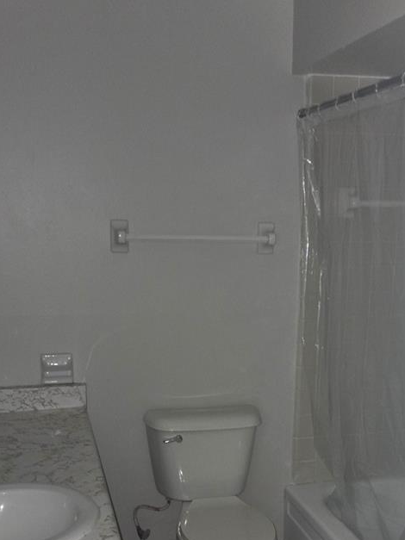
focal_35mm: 44
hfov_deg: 32.8
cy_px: 393
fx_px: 687
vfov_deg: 41.9
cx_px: 219
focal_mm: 5.4
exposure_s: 1/12
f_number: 1.8
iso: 500
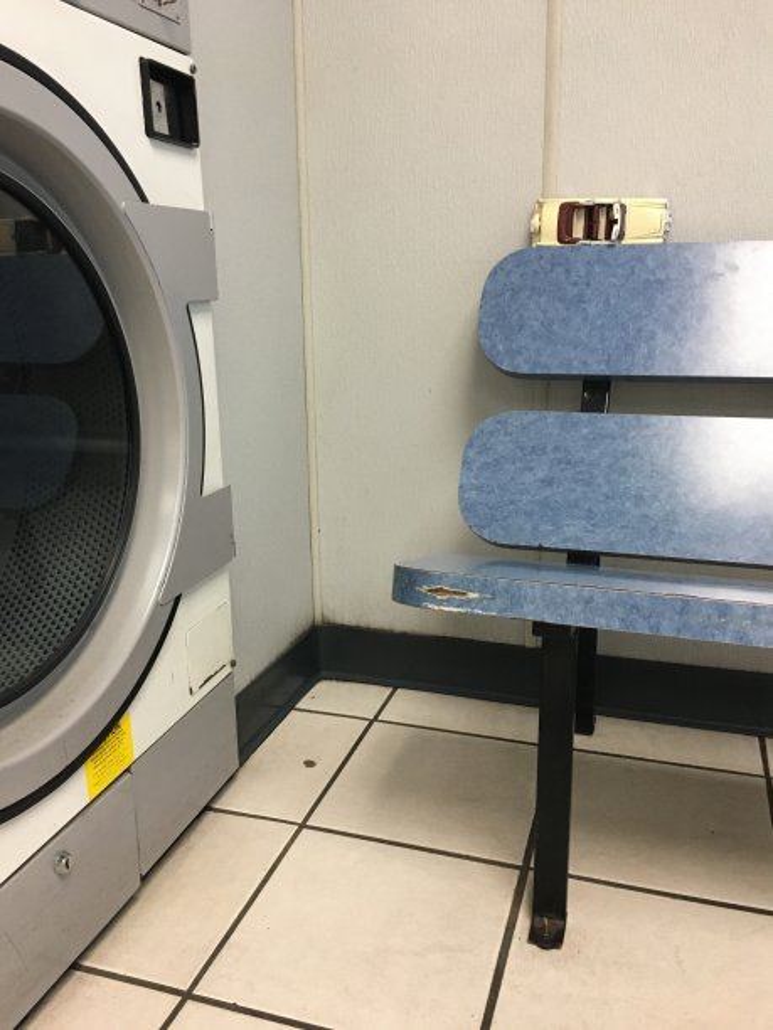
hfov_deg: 48.2
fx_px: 863
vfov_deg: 61.7
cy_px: 515
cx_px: 386
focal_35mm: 29
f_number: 2.2
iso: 125
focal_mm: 4.15
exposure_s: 1/30
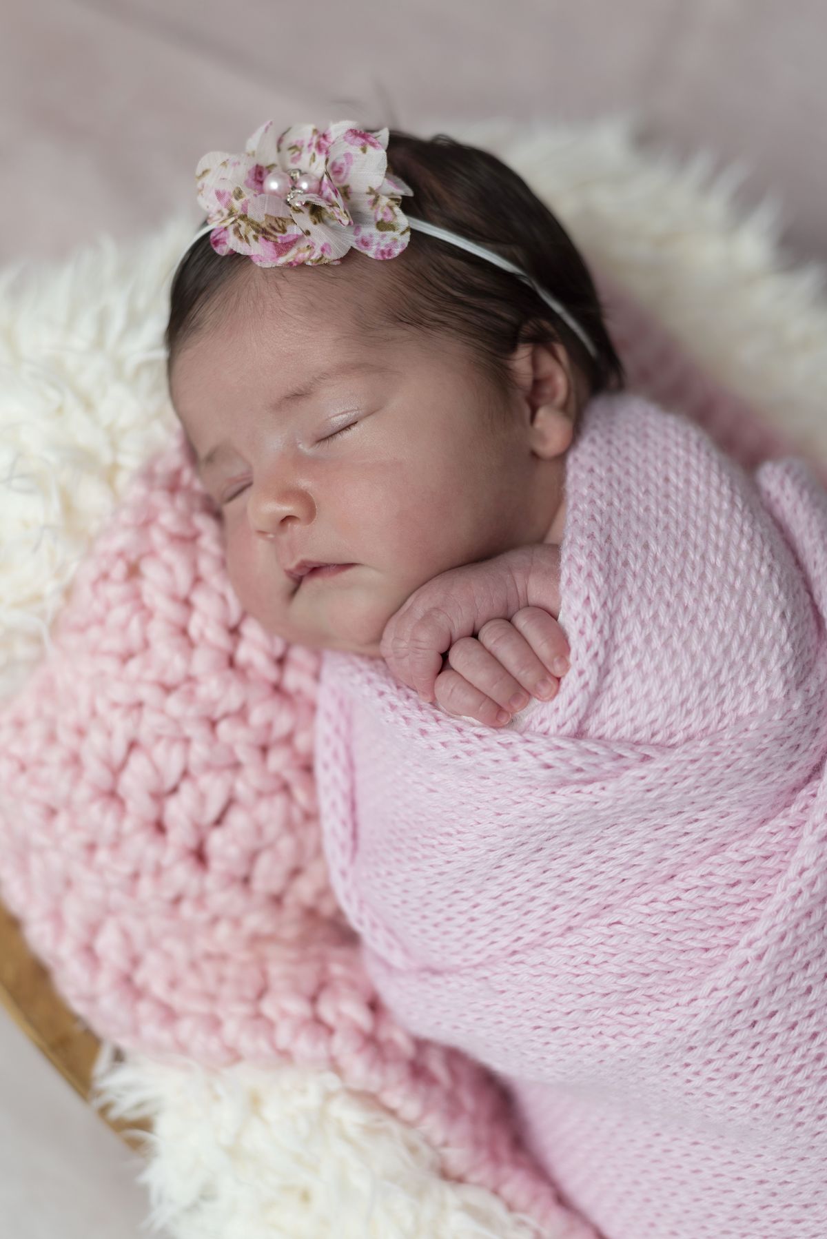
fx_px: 1721
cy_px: 620
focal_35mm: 50
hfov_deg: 27.0
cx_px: 414
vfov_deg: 39.6
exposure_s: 1/250
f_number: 2.5
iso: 125
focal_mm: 50
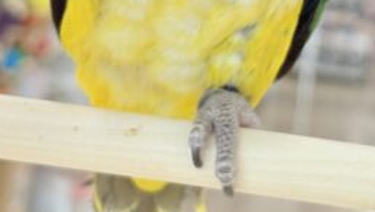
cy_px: -121
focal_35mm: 140
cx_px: 291
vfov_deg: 8.5
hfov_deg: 15.3
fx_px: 1393
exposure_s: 1/100
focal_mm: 5.96
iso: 64
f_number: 1.6
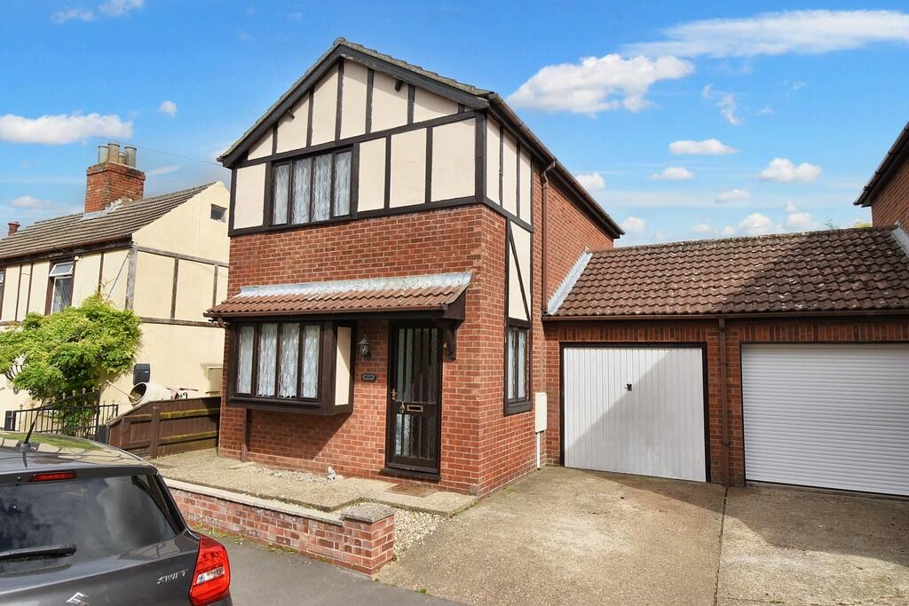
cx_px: 454
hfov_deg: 81.2
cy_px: 303
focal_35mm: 21
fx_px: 530
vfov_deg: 59.5
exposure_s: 1/320
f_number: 9
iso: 100
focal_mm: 14
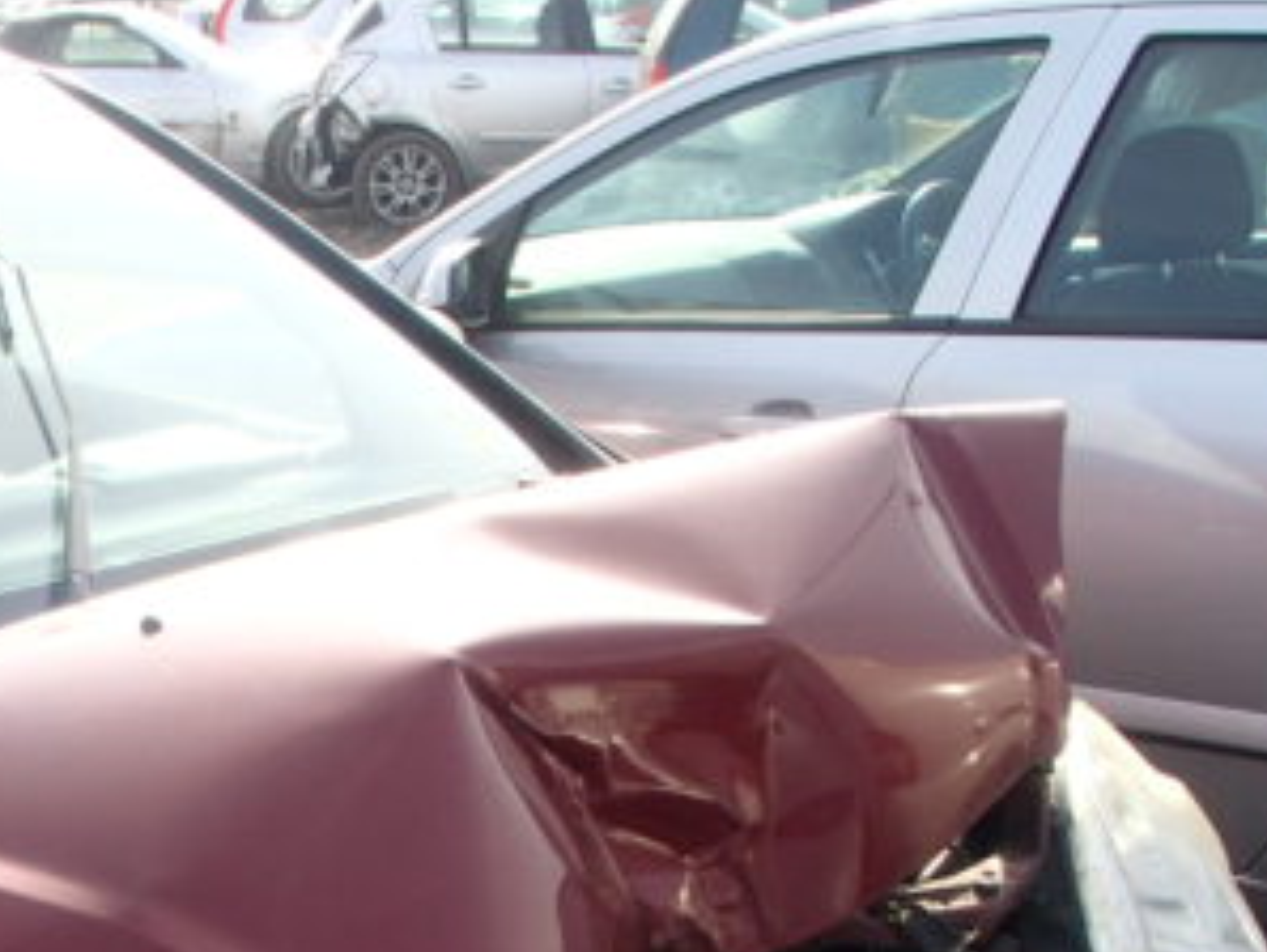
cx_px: -30
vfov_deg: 19.5
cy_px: 1007
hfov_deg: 25.2
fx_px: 2674
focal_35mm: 73
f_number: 4.4
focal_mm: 6.07
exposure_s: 1/250
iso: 100
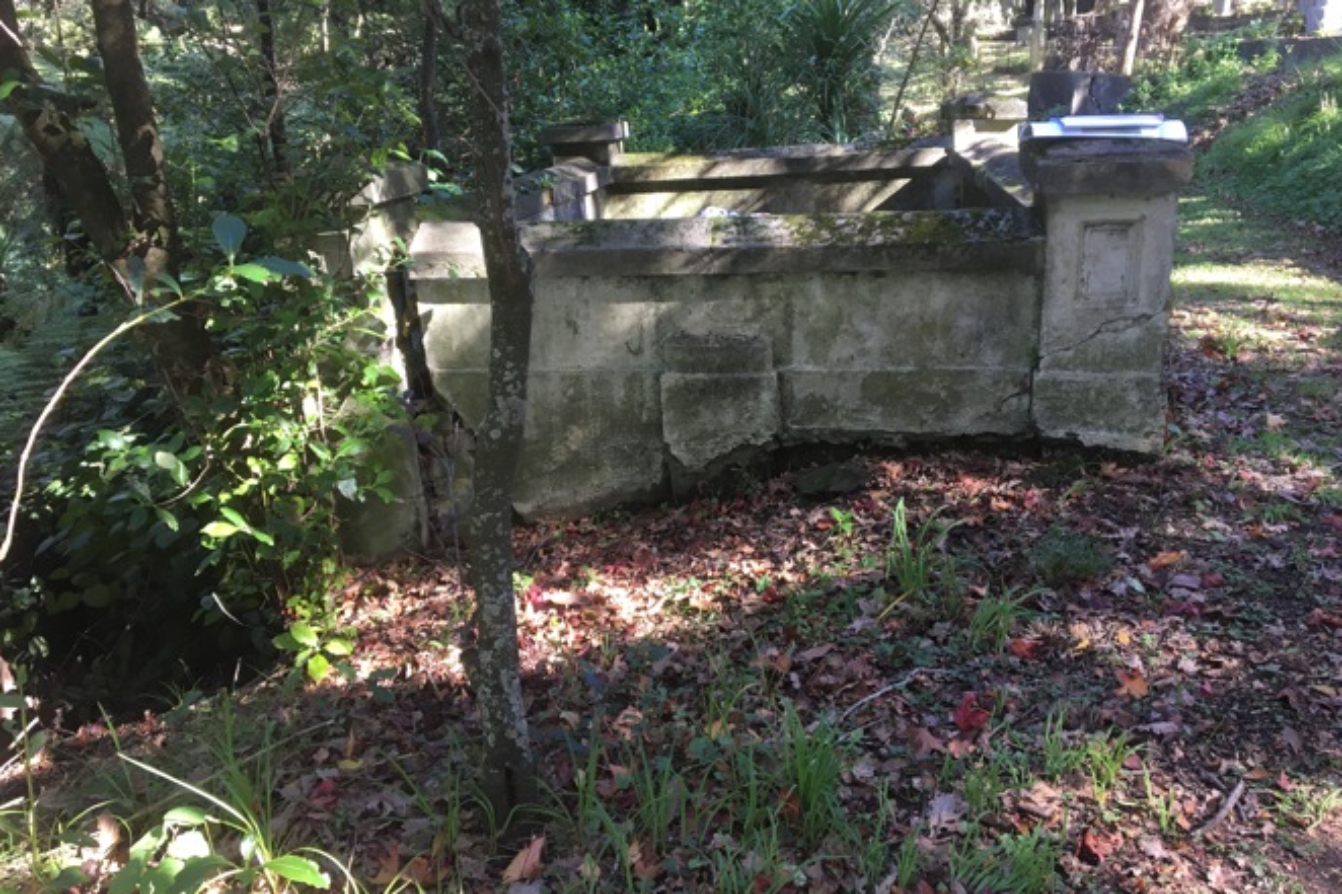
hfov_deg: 60.3
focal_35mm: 31
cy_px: 385
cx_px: 679
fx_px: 1155
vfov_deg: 42.2
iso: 25
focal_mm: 4.15
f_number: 2.2
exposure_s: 1/33
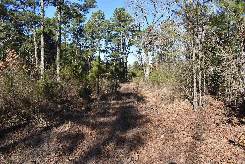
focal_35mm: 27
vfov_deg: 47.9
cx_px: 122
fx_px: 184
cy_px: 82
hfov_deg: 67.4
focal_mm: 18
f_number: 8
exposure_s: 1/250
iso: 180
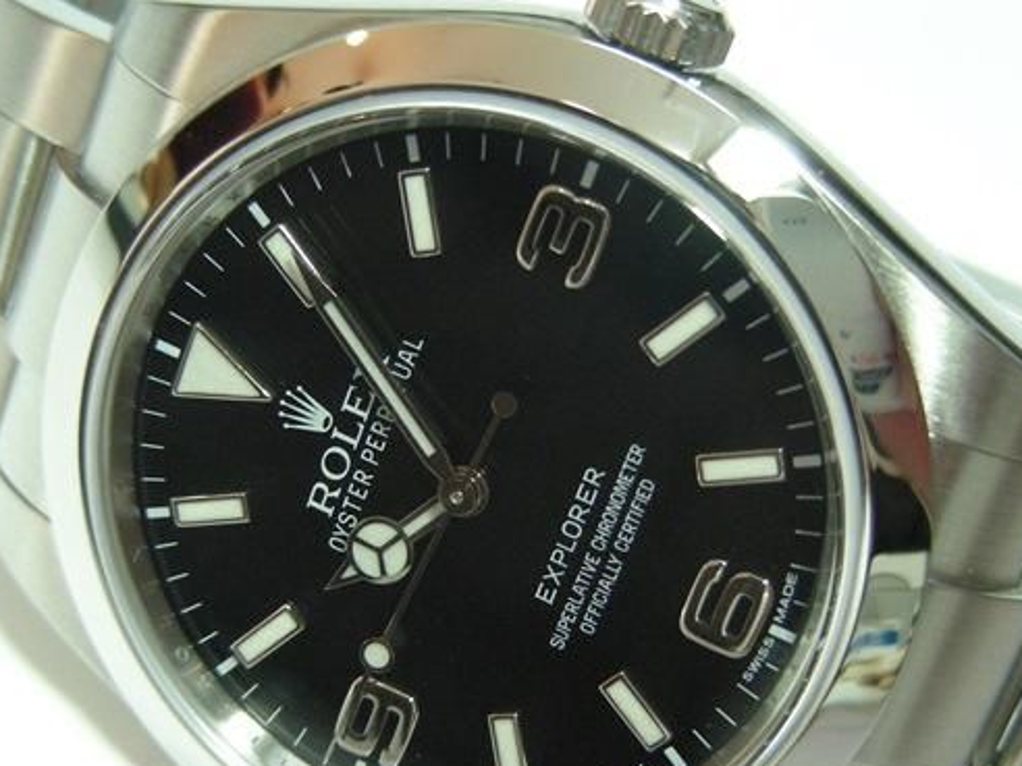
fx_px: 2421
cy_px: 463
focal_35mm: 82
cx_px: 513
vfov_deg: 18.0
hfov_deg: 23.8
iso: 200
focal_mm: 10.5
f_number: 3.5
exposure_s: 1/23.2
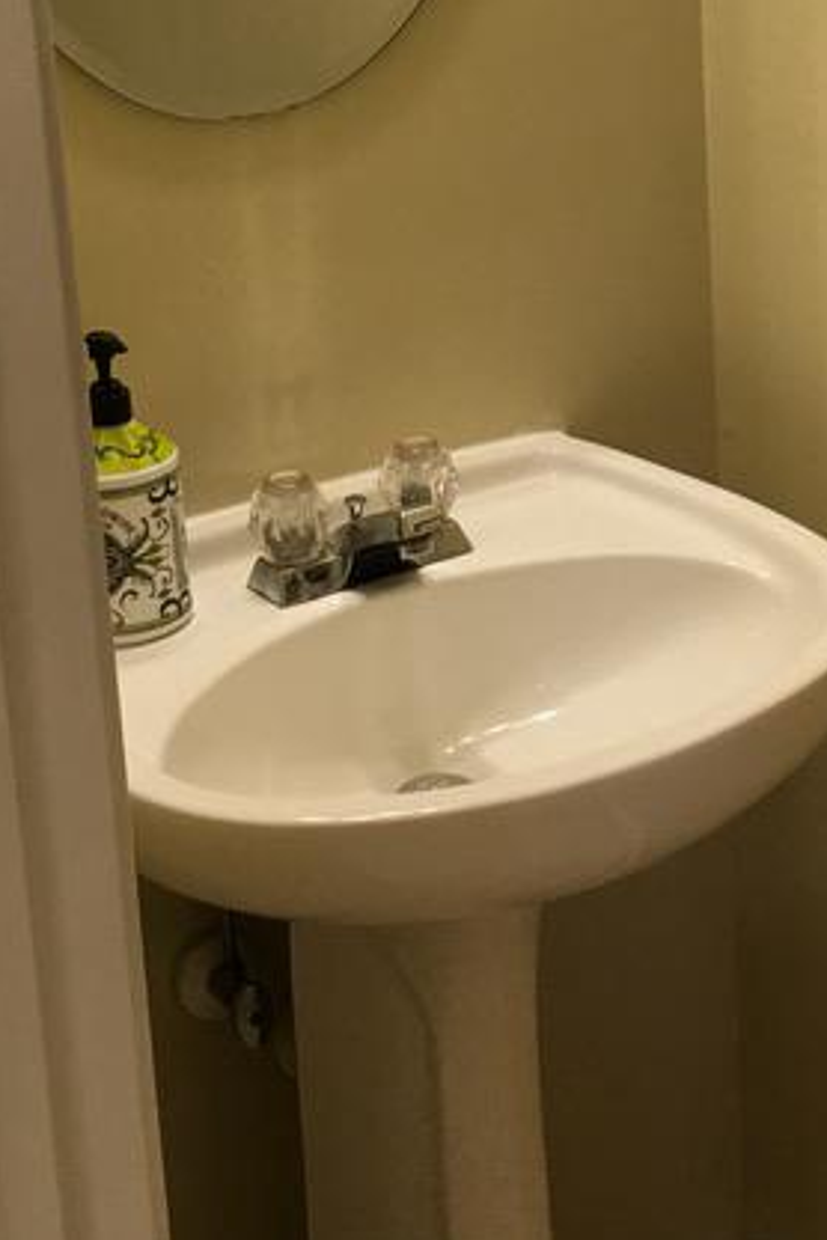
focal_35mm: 74
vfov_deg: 26.6
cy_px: 184
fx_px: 2550
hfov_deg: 18.2
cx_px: 699
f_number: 2.2
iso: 25
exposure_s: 1/15
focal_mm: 4.15
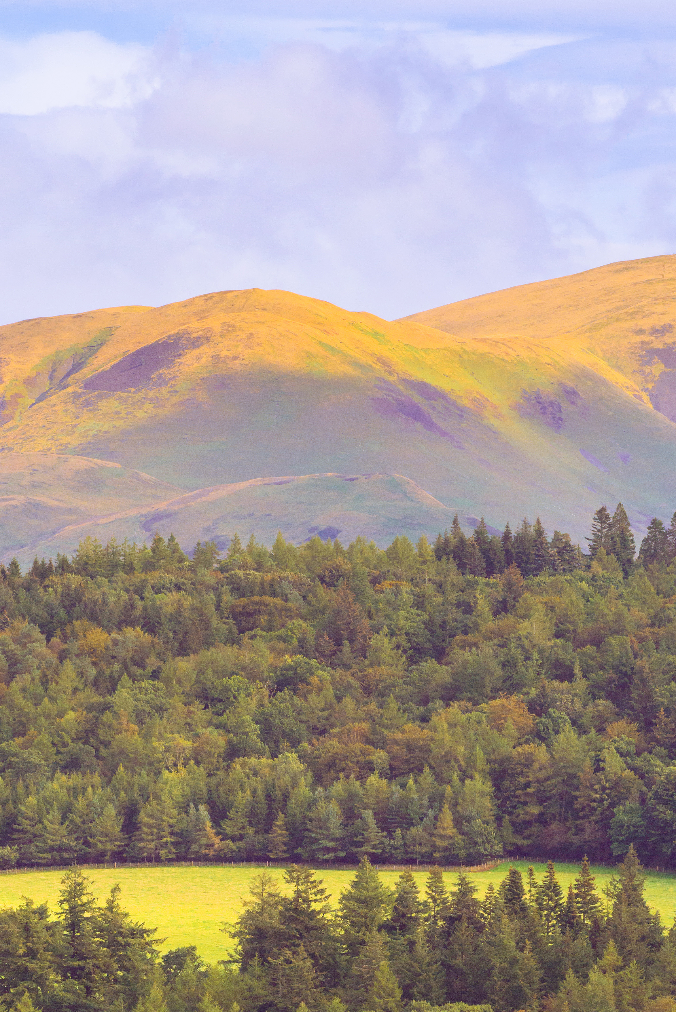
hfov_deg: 4.5
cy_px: 921
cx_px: 208
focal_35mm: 308
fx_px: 8667
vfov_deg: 6.7
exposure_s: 1/1000
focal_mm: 150
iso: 400
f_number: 5.6
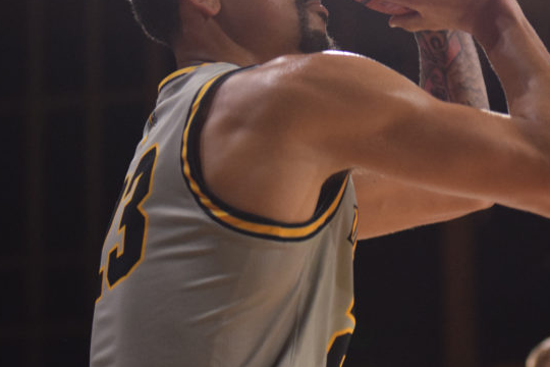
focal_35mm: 199
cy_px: 164
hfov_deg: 10.3
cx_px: 361
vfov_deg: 6.9
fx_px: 3040
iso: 2000
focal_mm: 70
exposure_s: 1/1250
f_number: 2.8
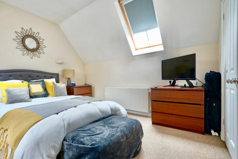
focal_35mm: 17
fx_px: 112
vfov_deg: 70.4
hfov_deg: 91.9
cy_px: 84
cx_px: 94
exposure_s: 1/1.6
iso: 80
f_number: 13
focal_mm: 14
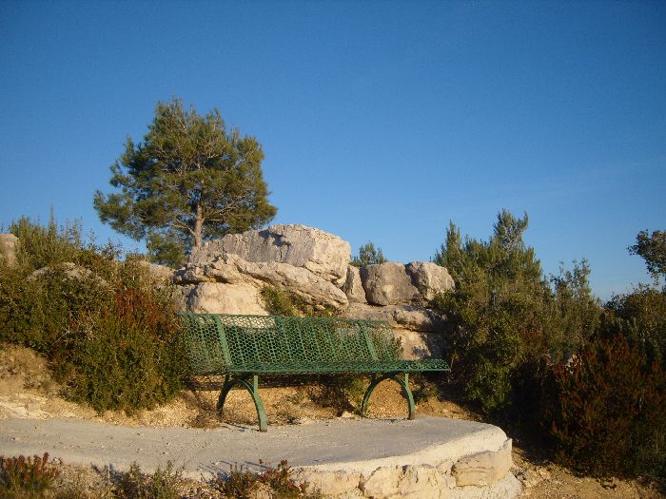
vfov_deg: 40.7
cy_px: 250
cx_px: 333
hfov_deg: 52.6
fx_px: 673
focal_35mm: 35
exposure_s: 1/250
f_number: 7.1
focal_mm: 7.4
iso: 80
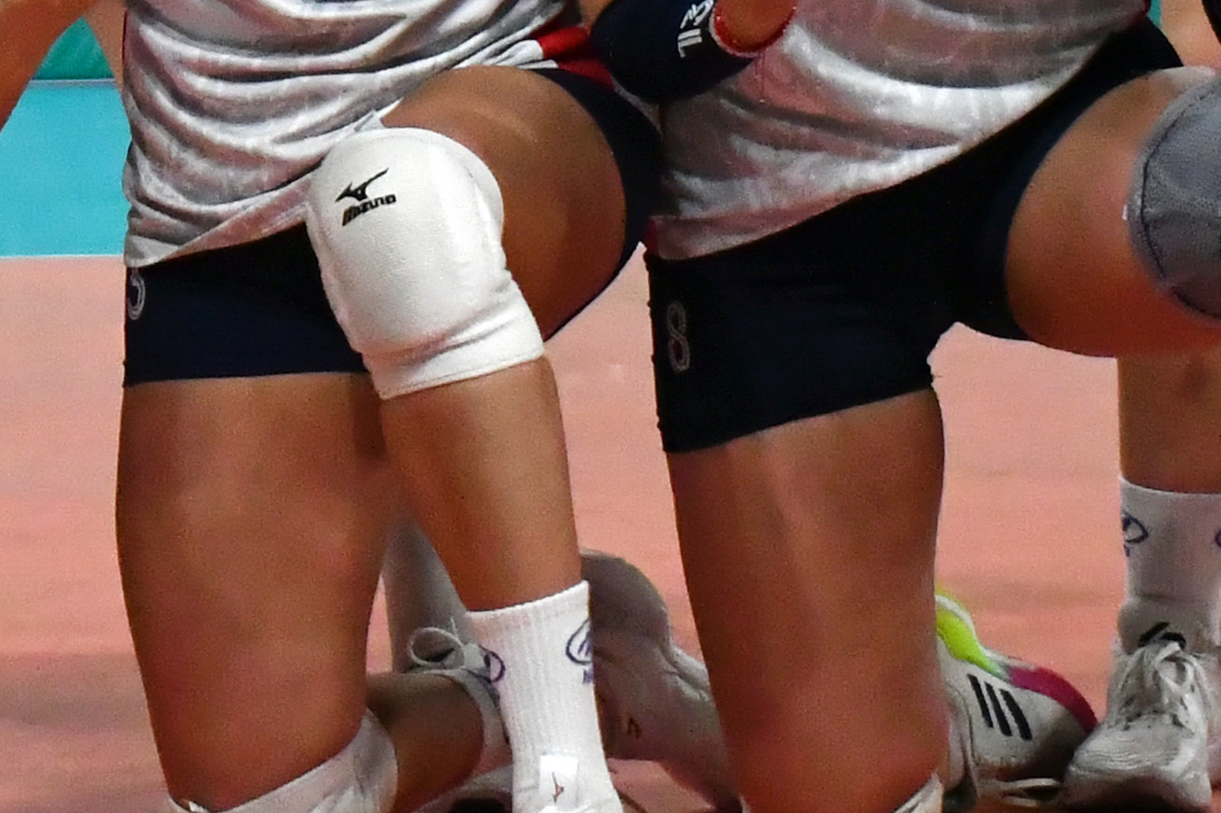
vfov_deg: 4.8
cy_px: -511
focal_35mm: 283
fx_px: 9593
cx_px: 172
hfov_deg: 7.3
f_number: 5.3
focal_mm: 46
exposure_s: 1/1600
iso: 2500
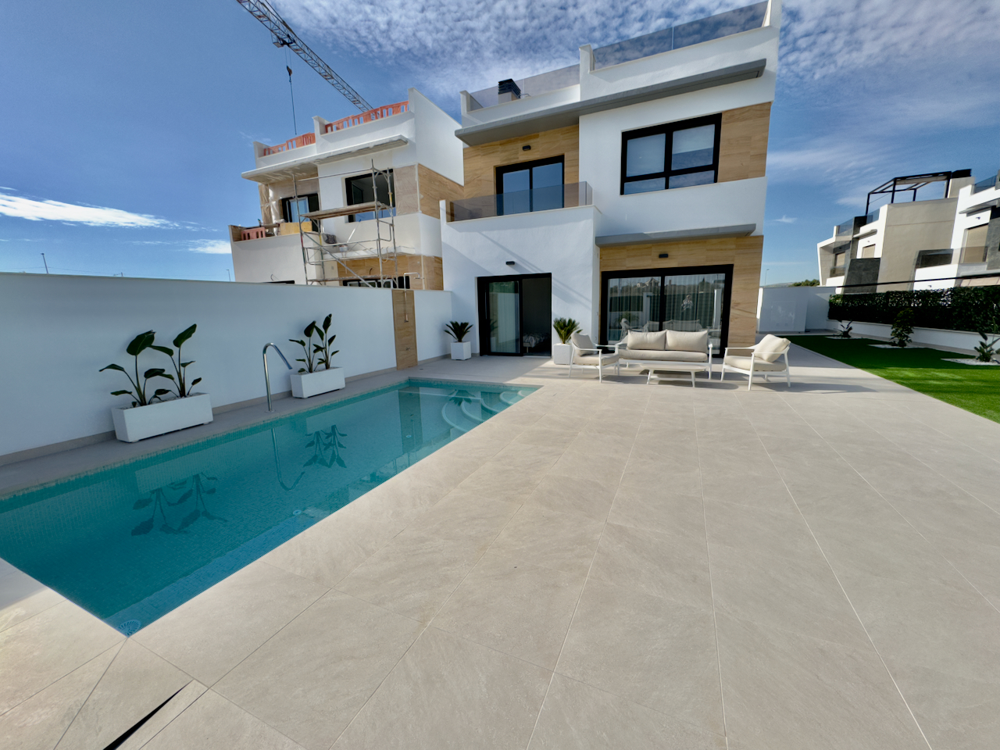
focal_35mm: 14
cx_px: 500
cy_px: 375
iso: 50
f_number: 2.2
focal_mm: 2.22
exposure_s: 1/2985
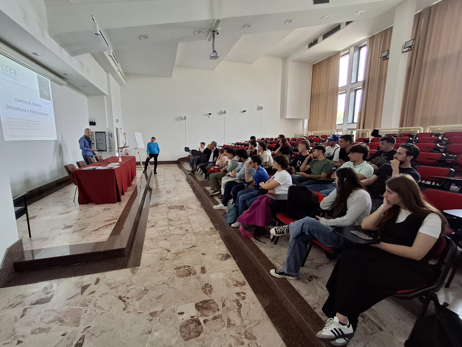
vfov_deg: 78.1
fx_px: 214
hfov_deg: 94.5
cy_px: 174
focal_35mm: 16
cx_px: 231
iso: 100
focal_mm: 1.64
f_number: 2.2
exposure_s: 1/50
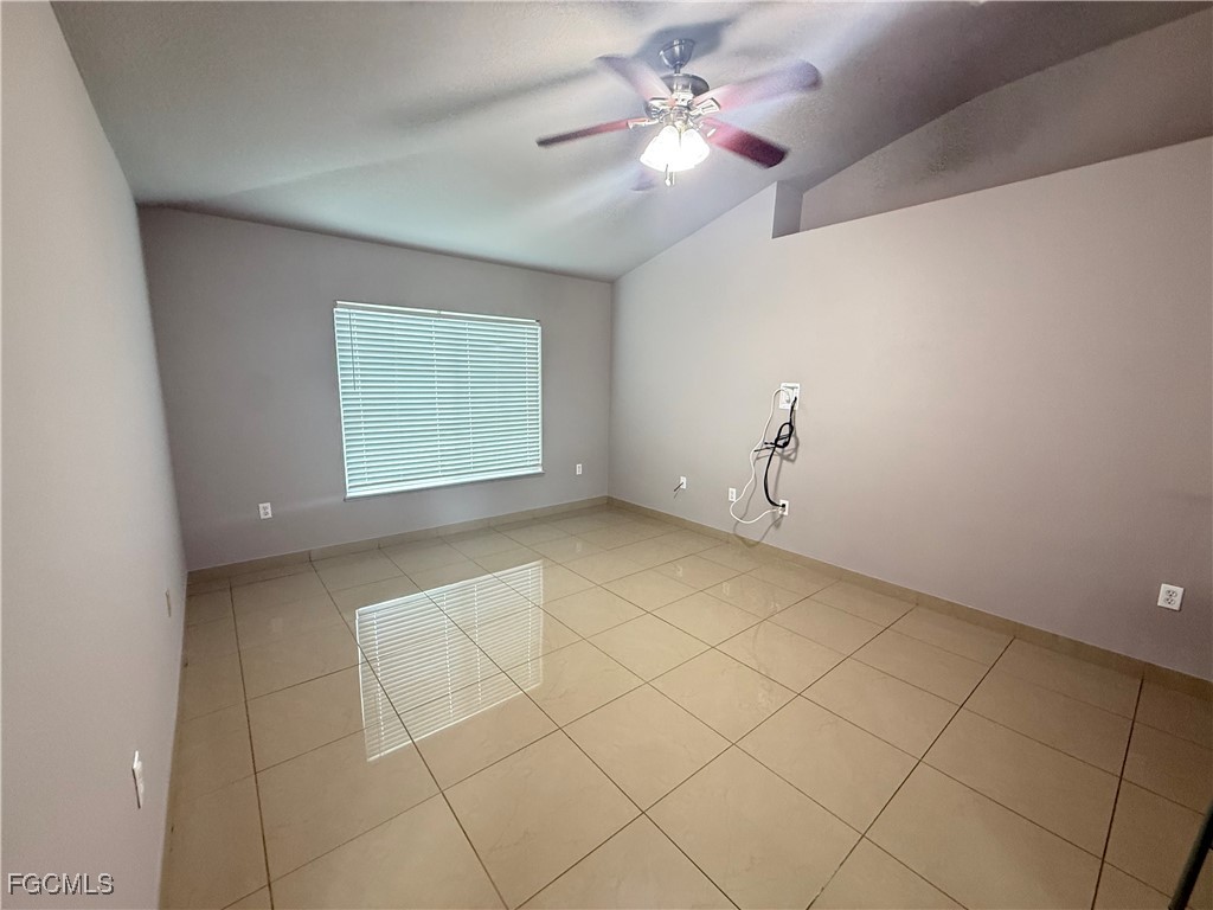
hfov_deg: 102.1
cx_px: 606
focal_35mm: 14
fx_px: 491
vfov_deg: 85.7
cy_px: 455
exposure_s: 1/60
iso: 400
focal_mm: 2.22
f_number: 2.2
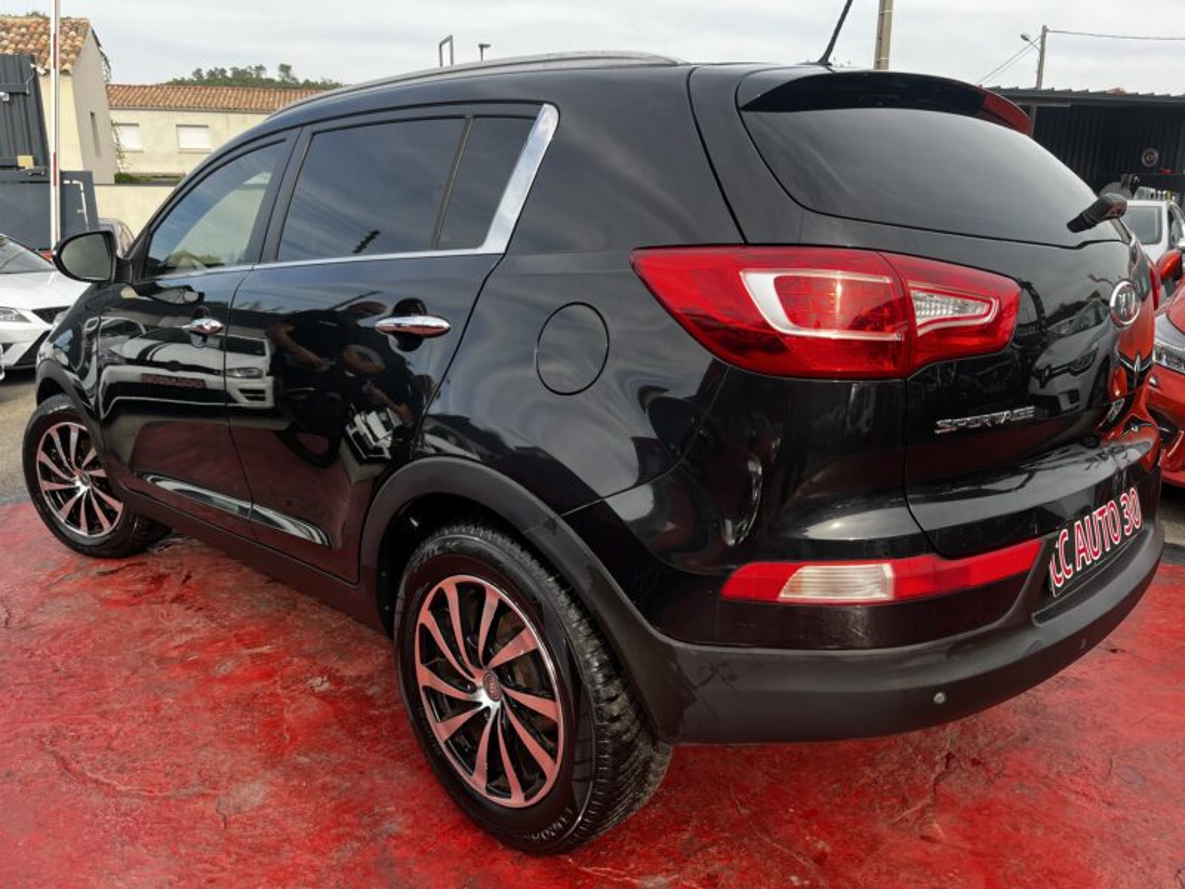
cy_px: 444
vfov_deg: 53.1
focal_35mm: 26
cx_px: 592
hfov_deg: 67.3
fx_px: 890
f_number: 1.6
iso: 50
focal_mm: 5.1
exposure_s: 1/493
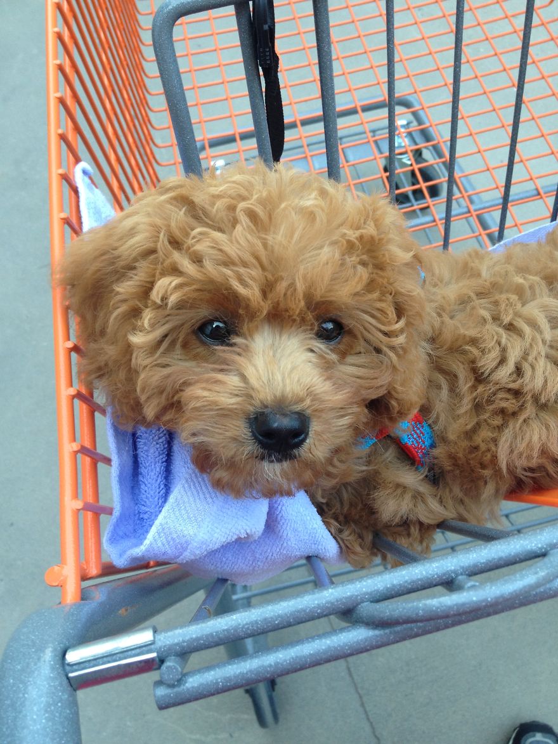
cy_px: 372
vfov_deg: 52.6
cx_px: 279
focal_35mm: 35
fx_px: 752
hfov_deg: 40.7
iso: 50
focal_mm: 4.28
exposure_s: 1/40
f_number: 2.4
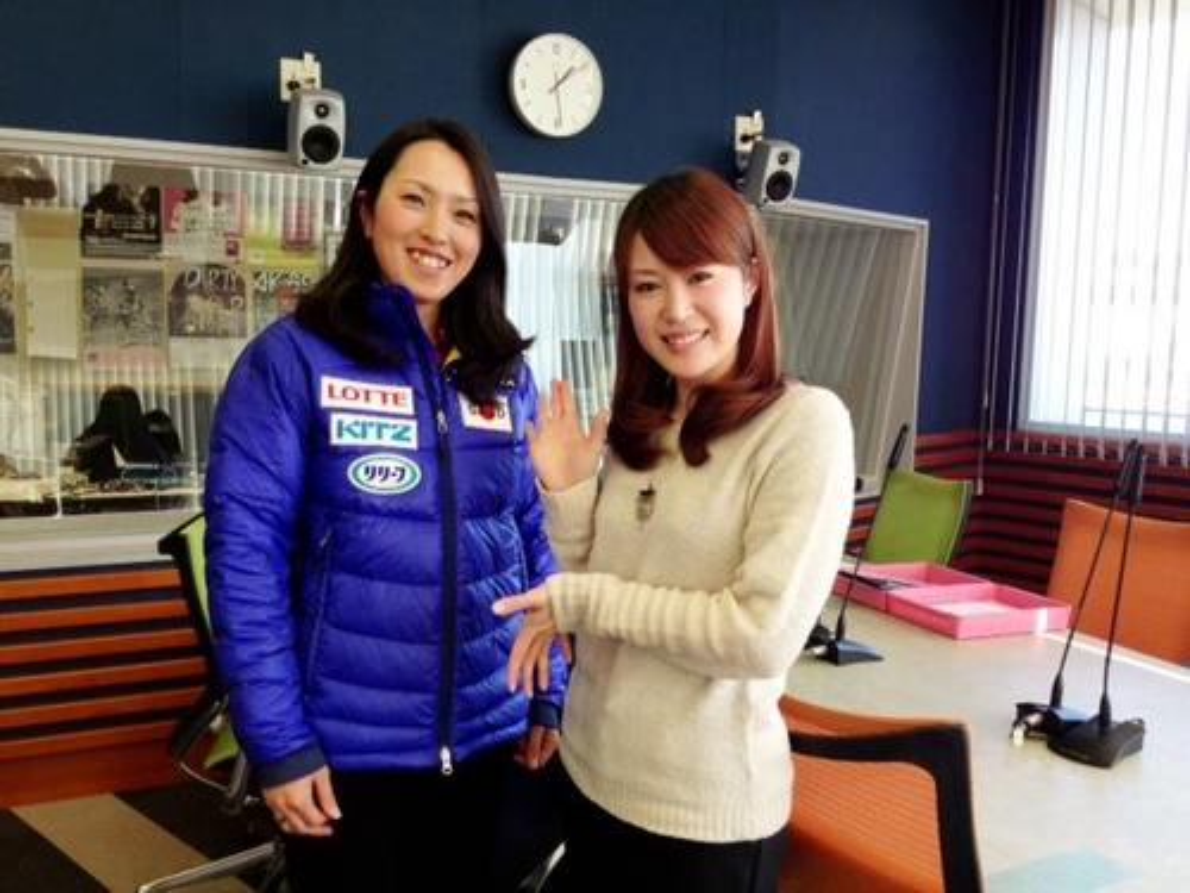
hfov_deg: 52.6
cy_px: 446
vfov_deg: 40.7
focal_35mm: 35
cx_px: 595
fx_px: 1203
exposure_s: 1/60
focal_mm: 4.28
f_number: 2.4
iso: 64
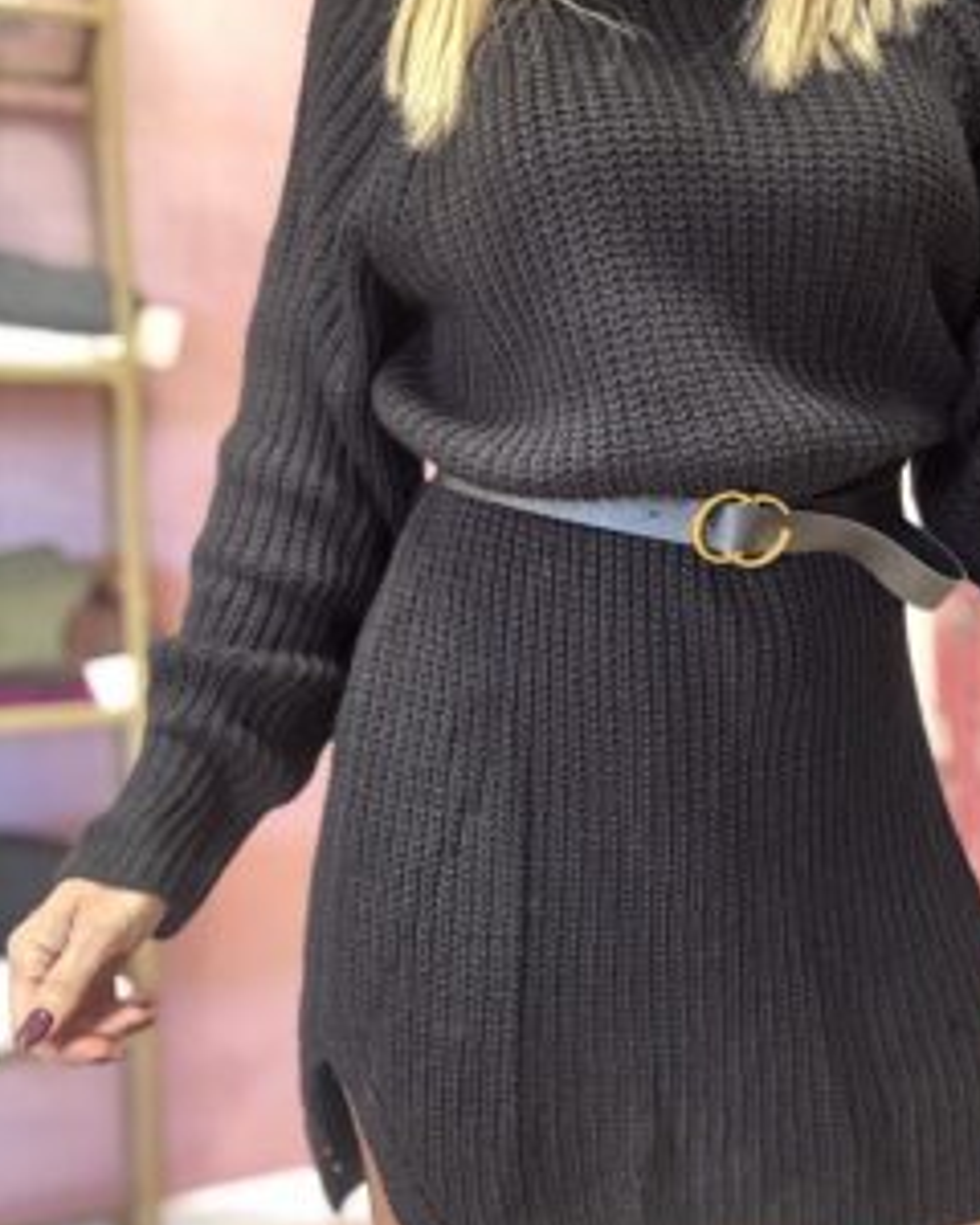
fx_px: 1414
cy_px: 584
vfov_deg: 46.8
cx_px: 608
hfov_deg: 38.0
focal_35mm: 39
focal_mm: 2.69
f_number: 1.9
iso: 640
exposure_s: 1/25
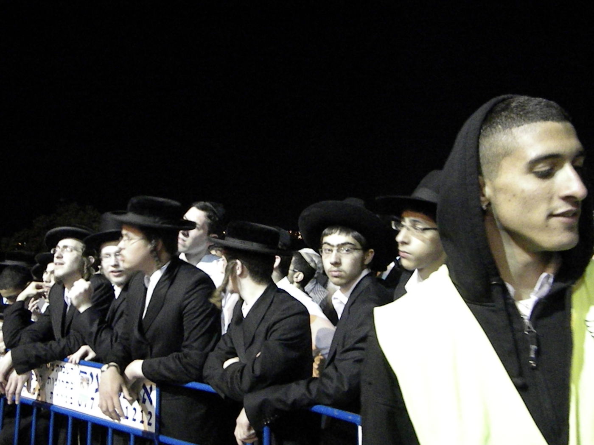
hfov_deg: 52.6
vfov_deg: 40.7
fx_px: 601
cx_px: 297
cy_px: 222
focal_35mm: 35
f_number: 3.7
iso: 3200
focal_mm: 6.4
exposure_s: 1/33
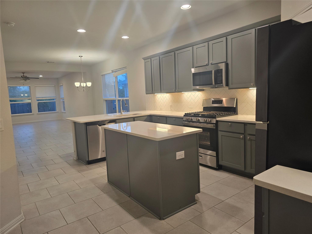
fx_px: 207
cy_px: 117
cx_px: 156
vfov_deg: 58.9
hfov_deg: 73.9
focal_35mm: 23
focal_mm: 6.3
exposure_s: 1/120
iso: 160
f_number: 1.7
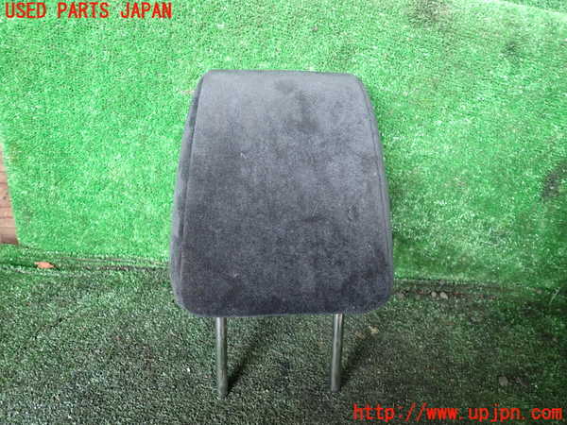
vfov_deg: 54.9
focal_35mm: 25
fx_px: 409
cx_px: 284
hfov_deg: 69.4
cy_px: 212
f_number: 2
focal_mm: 4.5
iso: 400
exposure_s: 1/30
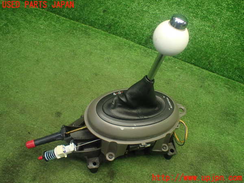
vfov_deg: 46.8
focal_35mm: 30
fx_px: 211
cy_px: 92
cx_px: 122
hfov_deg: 60.0
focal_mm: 5.4
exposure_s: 1/125
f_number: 2.3
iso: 640
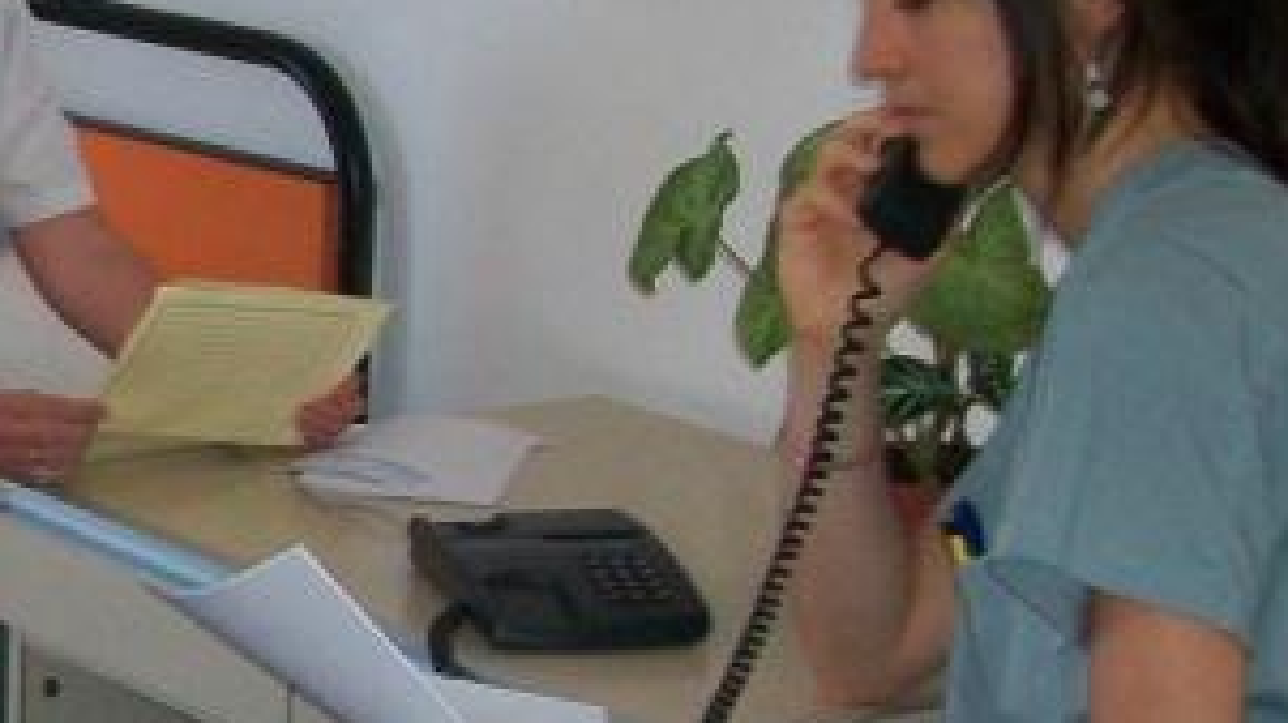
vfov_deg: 9.6
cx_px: -415
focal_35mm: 126
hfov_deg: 16.1
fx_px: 4301
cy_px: 325
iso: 120
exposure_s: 1/60
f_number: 2.8
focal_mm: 5.7
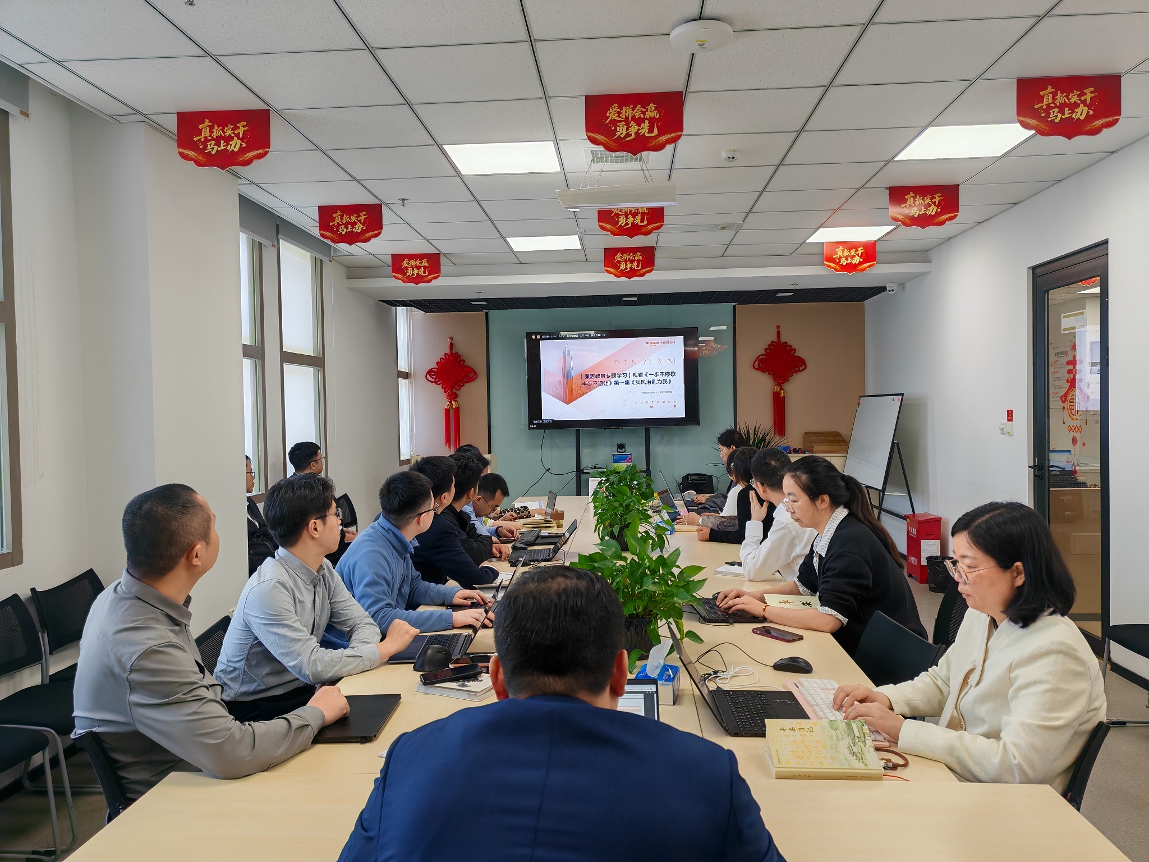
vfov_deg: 51.4
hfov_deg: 65.3
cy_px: 431
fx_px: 896
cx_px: 574
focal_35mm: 27
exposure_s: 1/100
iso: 80
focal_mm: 5.52
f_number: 1.95
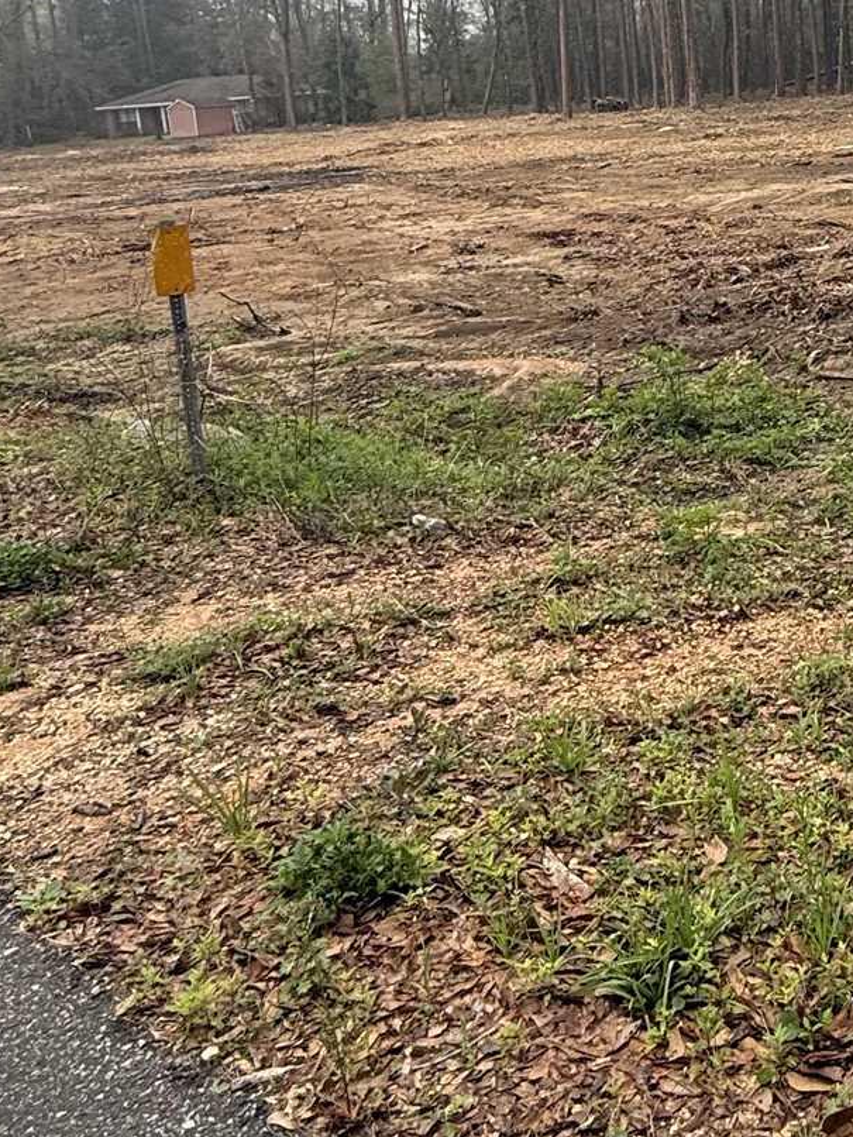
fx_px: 1314
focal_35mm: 40
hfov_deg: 30.9
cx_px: 1001
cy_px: 192
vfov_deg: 44.0
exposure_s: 1/123
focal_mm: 2.22
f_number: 2.2
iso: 64
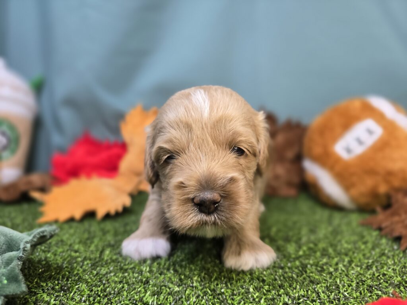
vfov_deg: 58.9
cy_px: 152
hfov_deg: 73.9
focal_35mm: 23
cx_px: 204
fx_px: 270
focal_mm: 6.3
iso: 125
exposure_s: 1/120
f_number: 1.7
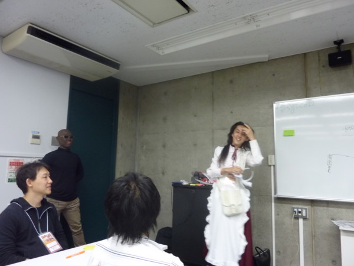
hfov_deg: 69.4
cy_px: 133
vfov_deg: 54.9
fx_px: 256
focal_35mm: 25
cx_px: 177
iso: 250
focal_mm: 4.1
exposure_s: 1/30
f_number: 3.3
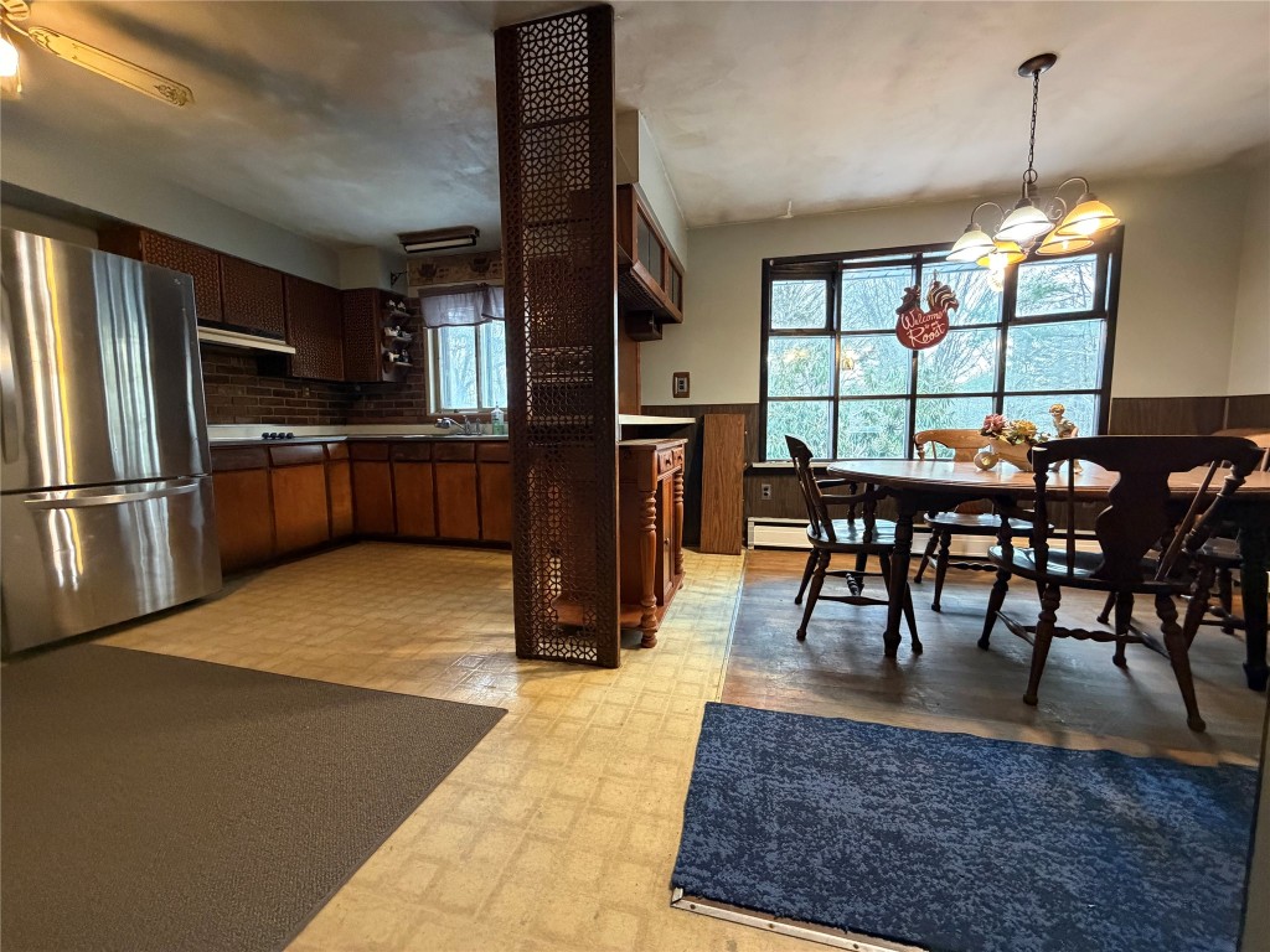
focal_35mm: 14
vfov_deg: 85.7
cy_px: 476
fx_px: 514
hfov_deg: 102.1
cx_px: 635
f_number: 2.2
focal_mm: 2.22
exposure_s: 1/60
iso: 640
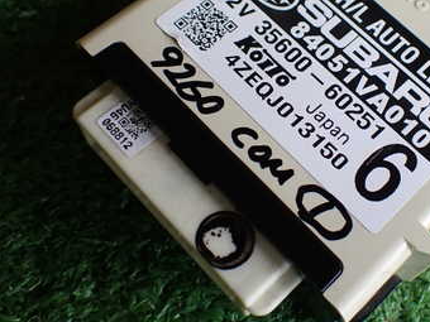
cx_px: 297
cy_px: 101
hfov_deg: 35.7
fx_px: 658
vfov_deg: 27.3
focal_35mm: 53
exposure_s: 1/125
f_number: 2.3
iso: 160
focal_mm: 5.4
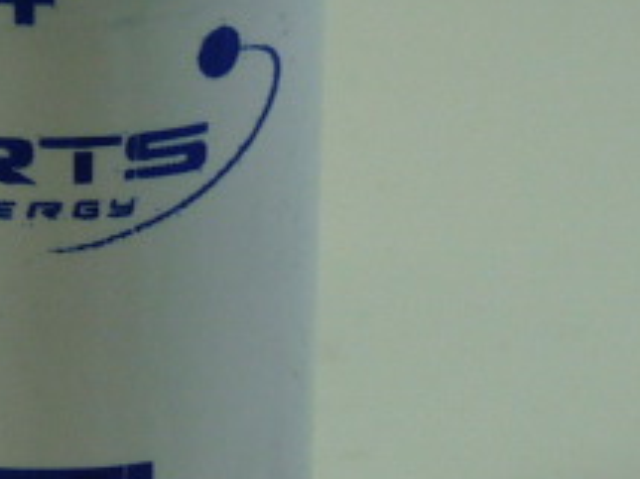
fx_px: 4675
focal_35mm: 253
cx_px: -12
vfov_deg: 5.9
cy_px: 295
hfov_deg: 7.8
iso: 100
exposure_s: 1/100
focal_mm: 8.5
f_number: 3.2
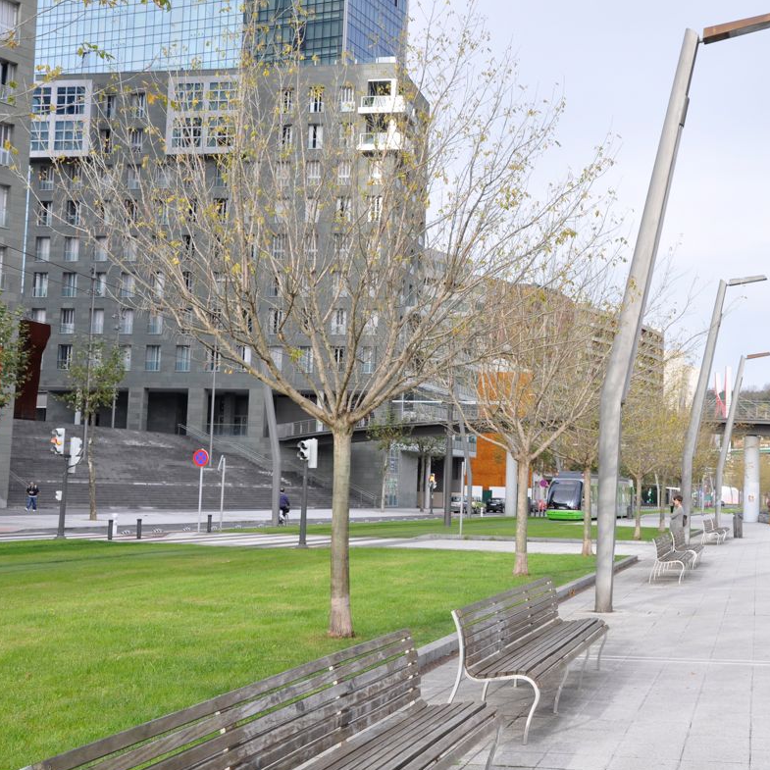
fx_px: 1224
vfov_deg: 34.9
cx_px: 504
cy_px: 388
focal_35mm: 49
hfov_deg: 34.6
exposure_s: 1/100
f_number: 10
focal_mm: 25
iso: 200
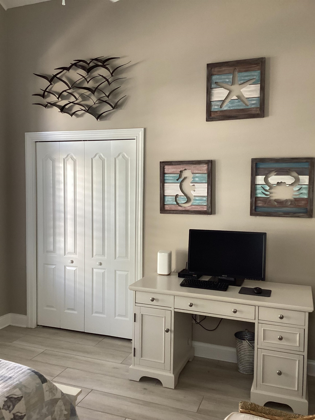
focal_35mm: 31
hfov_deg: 45.4
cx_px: 158
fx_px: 376
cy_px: 210
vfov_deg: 58.4
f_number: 2.4
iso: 125
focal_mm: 3.3
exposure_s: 1/60
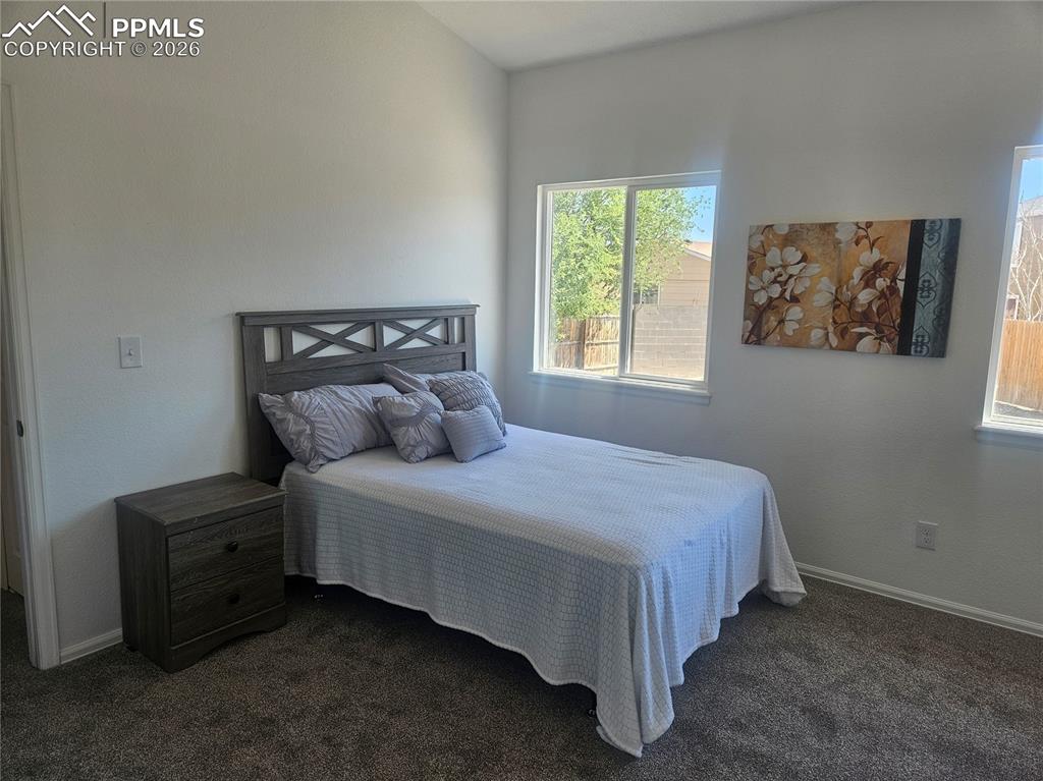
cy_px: 390
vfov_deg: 58.8
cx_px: 522
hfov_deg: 74.0
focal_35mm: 23
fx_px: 693
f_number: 1.8
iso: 32
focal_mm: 5.4
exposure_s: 1/180
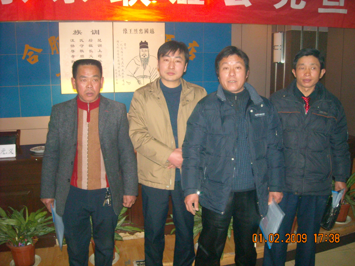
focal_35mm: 35
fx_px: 359
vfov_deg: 40.7
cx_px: 178
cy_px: 133
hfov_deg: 52.6
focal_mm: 5.7
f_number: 2.8
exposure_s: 1/60
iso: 475
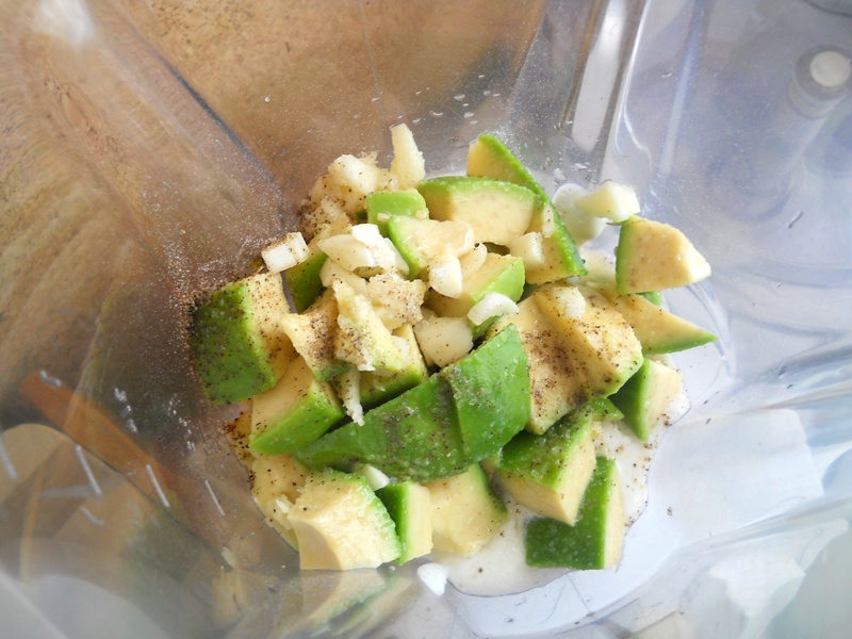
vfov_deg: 35.1
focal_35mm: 41
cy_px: 320
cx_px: 426
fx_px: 1009
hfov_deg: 45.8
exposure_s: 1/30
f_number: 3.1
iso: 125
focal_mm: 6.72
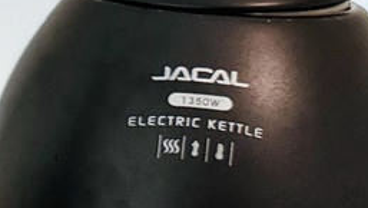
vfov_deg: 9.9
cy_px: 52
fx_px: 1191
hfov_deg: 14.1
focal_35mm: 122
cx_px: -414
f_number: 1.78
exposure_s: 1/40
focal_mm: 6.76
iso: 640
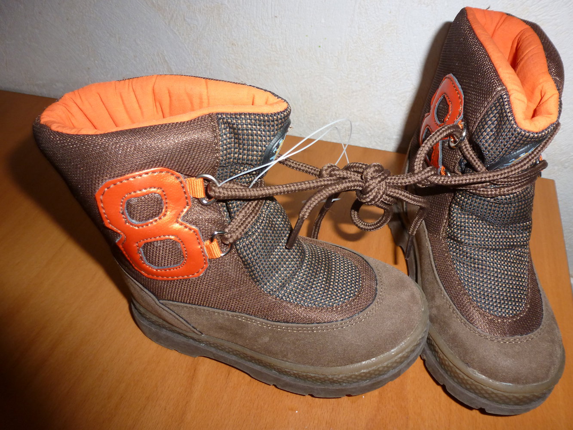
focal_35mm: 24
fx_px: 397
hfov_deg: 71.6
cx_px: 286
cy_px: 215
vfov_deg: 56.8
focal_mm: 4.3
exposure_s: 1/13
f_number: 3.3
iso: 160
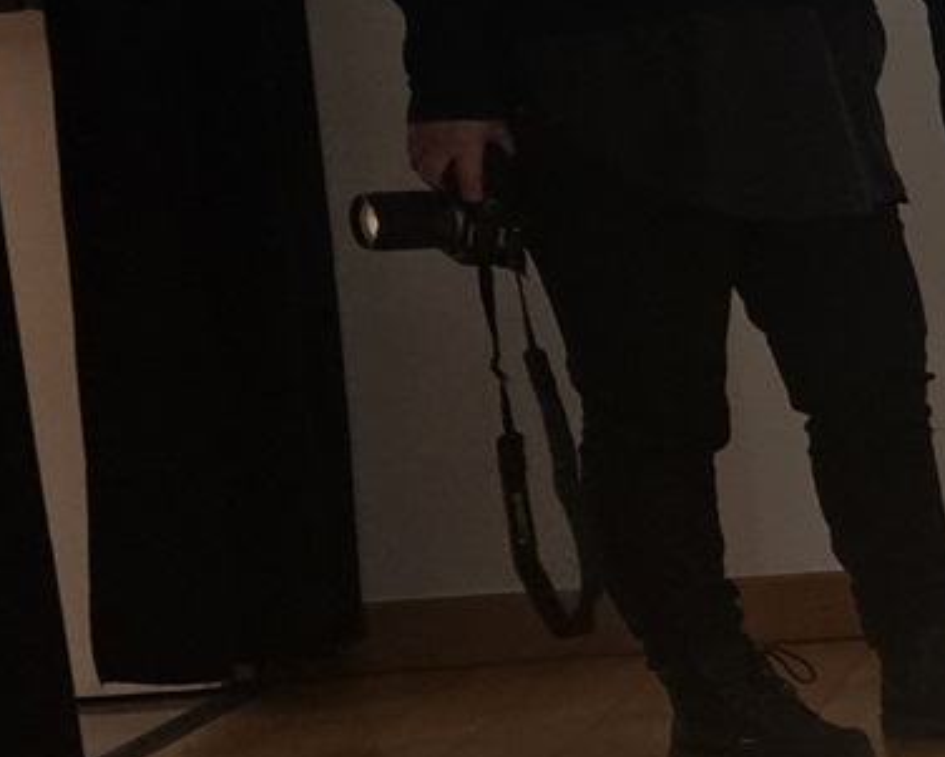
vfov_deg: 14.7
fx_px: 2937
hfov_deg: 14.0
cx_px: 2112
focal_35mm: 105
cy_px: 423
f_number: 1.7
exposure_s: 1/143
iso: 400
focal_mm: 6.3
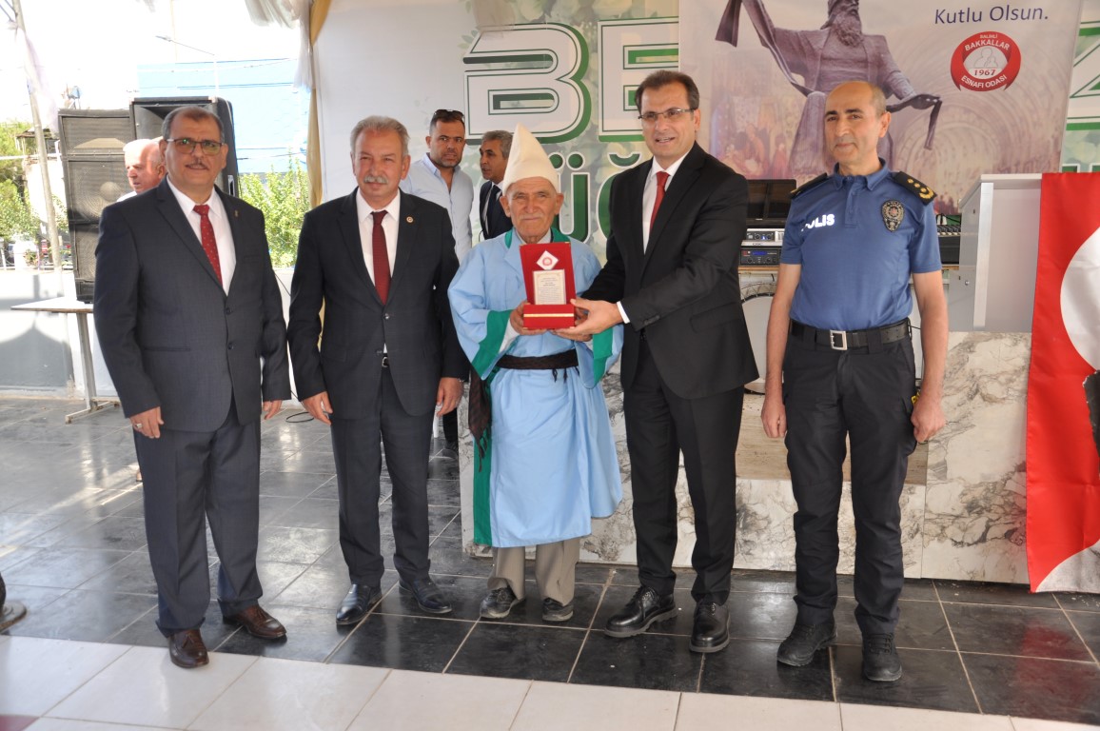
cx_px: 550
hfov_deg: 53.2
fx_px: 1099
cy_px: 366
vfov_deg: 36.8
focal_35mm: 36
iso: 200
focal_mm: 24
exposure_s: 1/200
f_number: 4.5
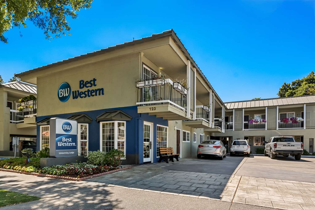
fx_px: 184
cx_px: 158
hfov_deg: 81.2
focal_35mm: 21
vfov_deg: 59.5
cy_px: 105
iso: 320
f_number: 8
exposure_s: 1/80
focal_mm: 14
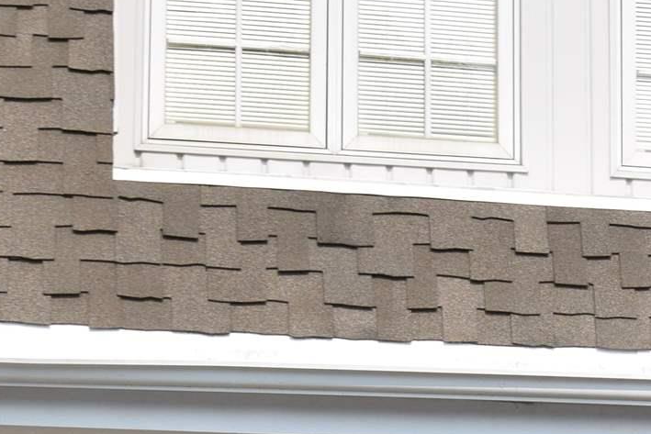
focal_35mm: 156
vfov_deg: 8.7
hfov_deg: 12.8
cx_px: 801
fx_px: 2821
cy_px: 459
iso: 100
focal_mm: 24
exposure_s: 1/200
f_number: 10
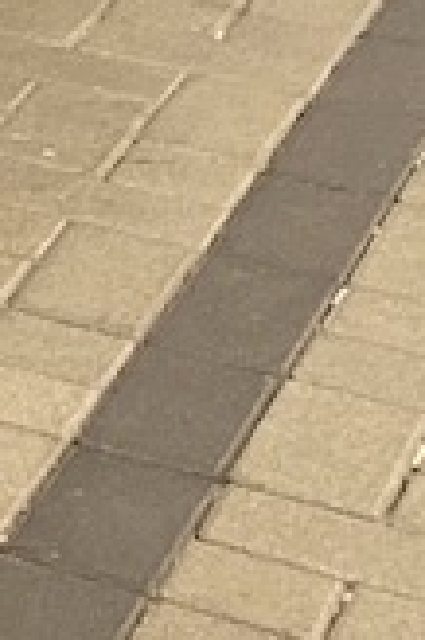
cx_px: -1622
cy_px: -527
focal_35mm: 211
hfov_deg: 5.2
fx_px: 3744
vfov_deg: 9.3
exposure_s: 1/33
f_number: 1.8
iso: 640
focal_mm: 4.25
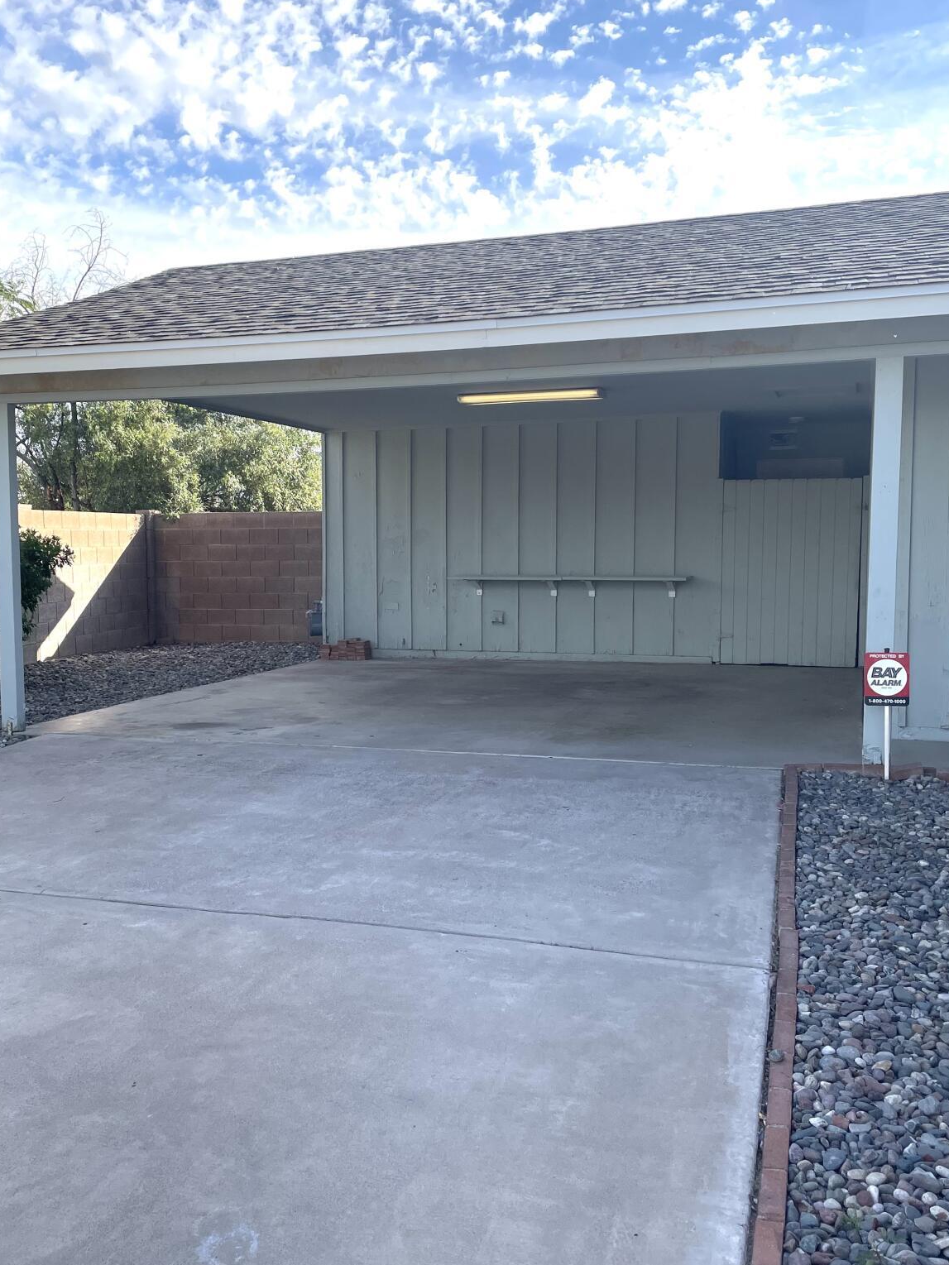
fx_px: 1243
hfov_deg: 41.6
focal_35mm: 34
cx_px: 390
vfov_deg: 53.9
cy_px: 655
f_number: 1.6
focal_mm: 4.2
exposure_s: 1/1742
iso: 32
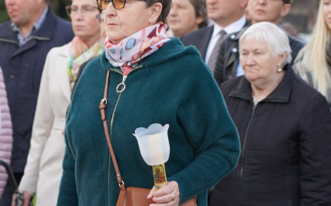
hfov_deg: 6.5
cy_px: 149
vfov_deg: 4.1
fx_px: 2913
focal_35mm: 323
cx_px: 29
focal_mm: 105
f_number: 4
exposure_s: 1/160
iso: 200
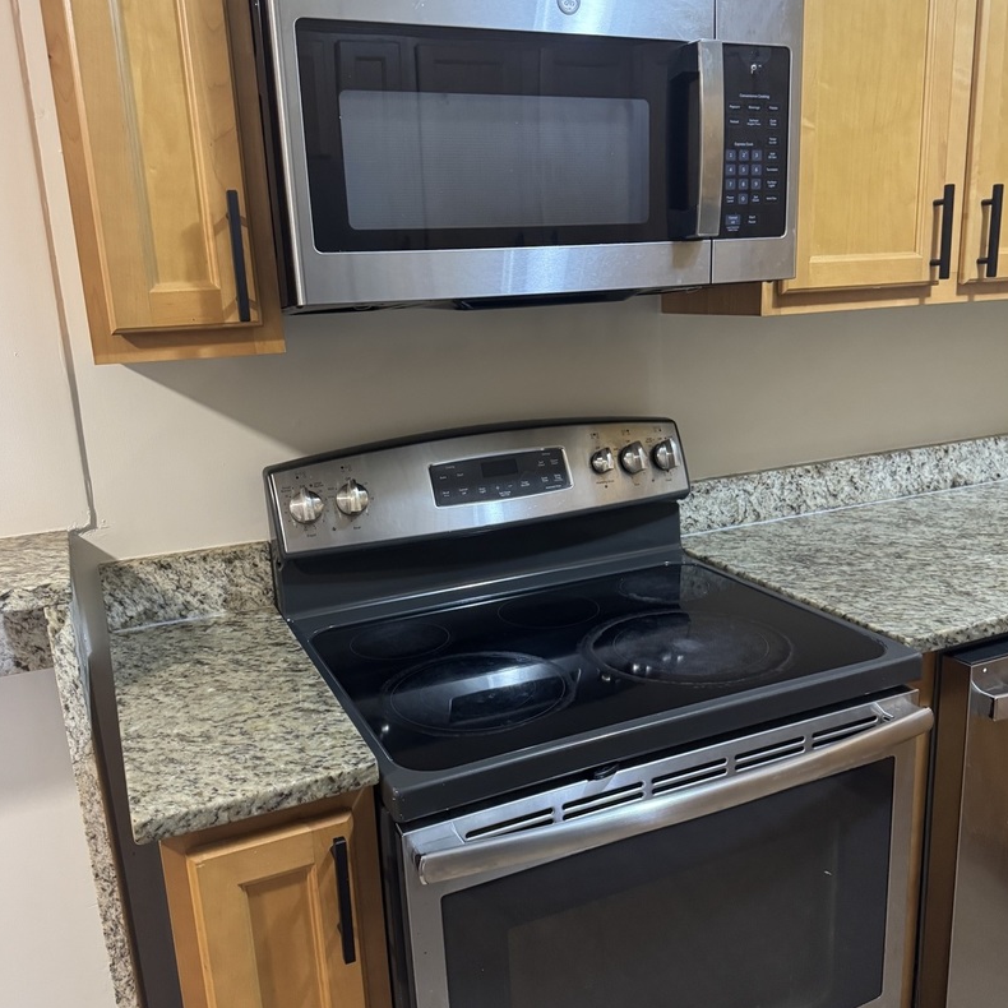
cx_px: 510
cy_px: 526
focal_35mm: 29
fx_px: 955
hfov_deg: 55.6
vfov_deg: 55.6
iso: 640
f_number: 1.78
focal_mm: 6.76
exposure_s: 1/60
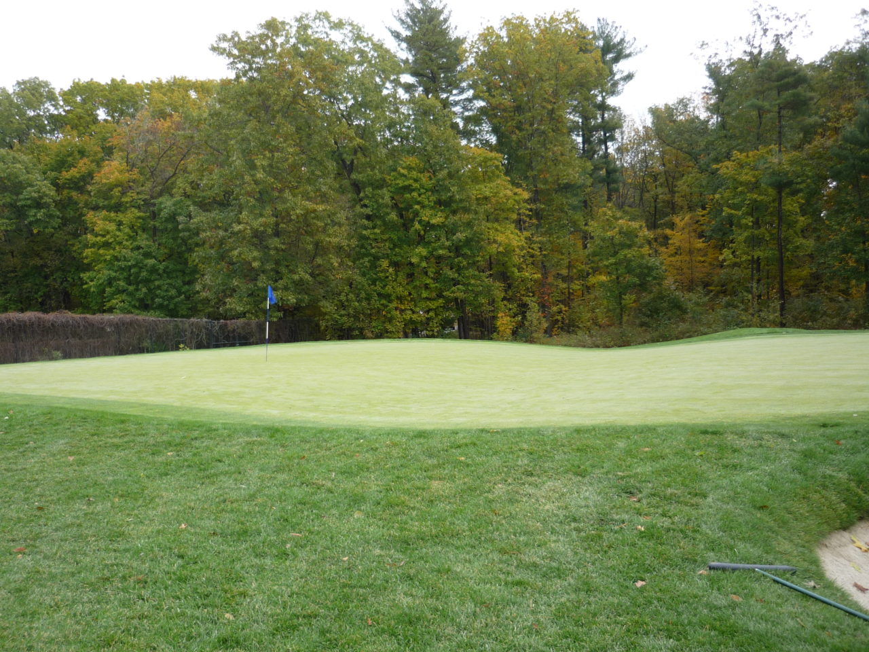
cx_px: 434
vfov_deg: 42.9
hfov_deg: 55.4
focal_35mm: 33
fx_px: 828
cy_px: 326
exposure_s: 1/200
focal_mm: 5.5
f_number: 2.8
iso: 100
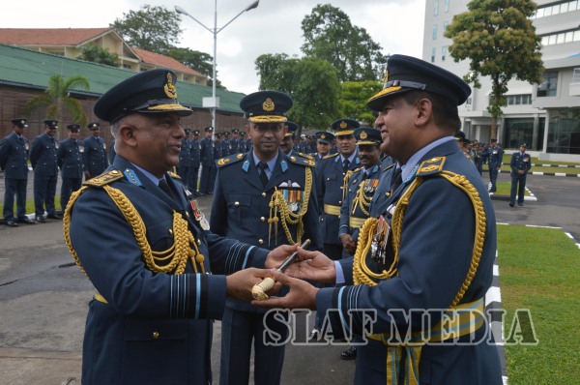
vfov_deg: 36.8
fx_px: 579
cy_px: 192
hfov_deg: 53.2
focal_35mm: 36
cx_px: 290
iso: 200
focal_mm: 24
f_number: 6.3
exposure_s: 1/160
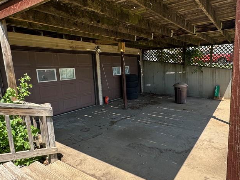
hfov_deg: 72.7
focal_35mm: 23
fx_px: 159
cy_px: 90
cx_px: 150
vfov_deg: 58.9
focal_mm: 2.22
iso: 40
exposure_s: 1/213
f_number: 2.2
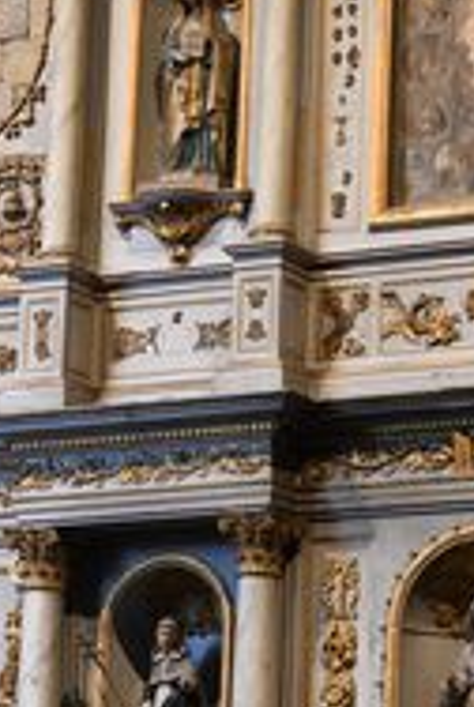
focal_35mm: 186
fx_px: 3660
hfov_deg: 7.4
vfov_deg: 11.0
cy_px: 421
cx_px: 457
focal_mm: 50
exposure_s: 1/400
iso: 4000
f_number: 3.2
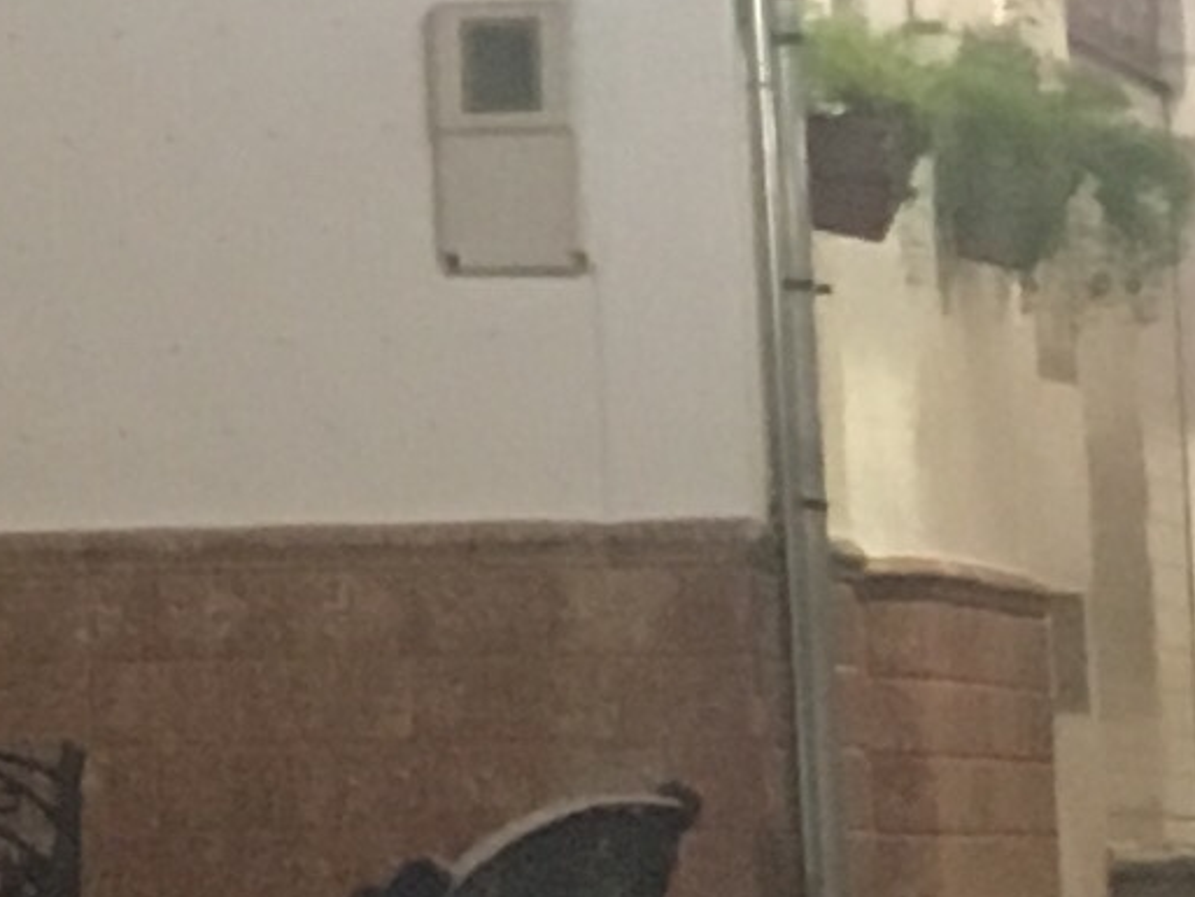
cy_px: -226
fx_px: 7873
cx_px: -2677
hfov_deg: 7.4
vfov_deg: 6.5
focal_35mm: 228
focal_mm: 4.15
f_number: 2.2
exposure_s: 1/20
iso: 200
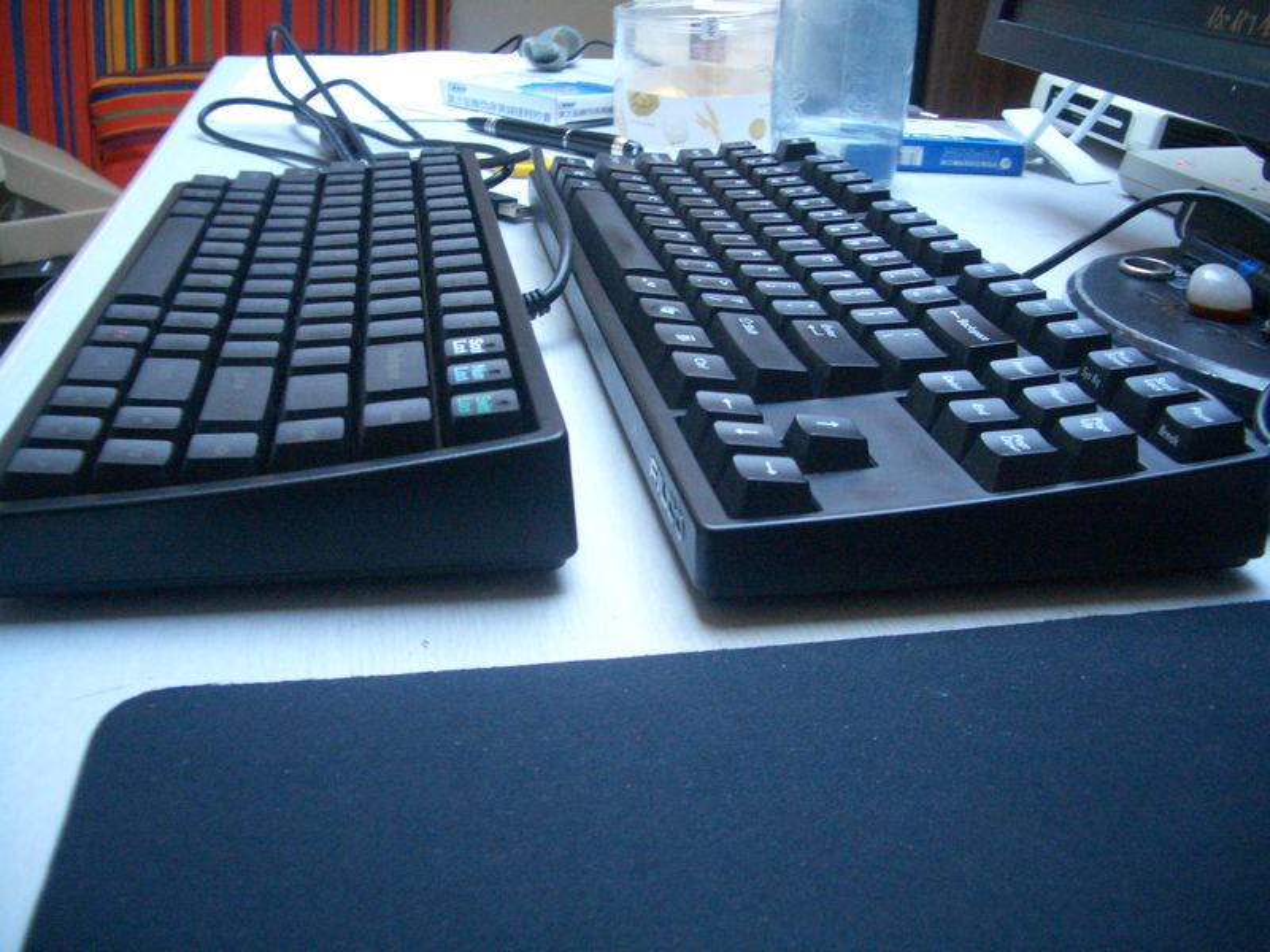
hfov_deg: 52.6
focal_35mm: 35
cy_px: 476
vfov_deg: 40.7
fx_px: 1284
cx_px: 635
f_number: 2.6
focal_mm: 5.8
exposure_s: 1/40
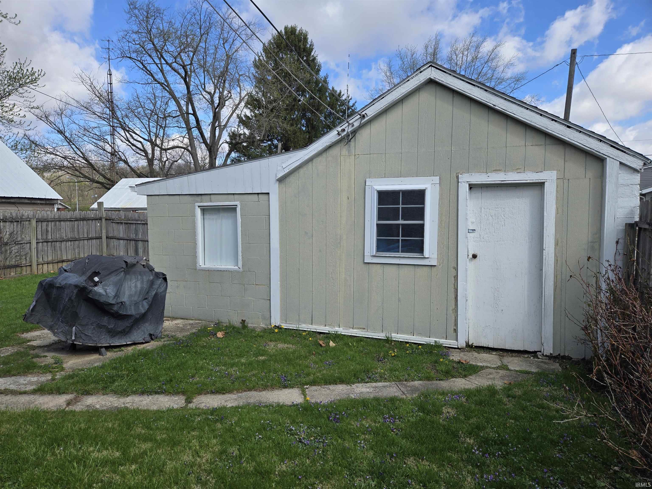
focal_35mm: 23
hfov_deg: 73.9
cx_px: 326
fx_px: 433
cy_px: 244
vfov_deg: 58.9
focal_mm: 5.4
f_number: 1.8
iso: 25
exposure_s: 1/1179
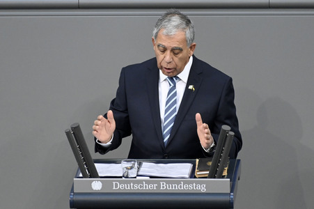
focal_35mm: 500
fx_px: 4358
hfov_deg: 4.1
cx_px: 157
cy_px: 104
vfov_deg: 2.7
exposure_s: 1/200
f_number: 5.6
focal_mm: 500
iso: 8000
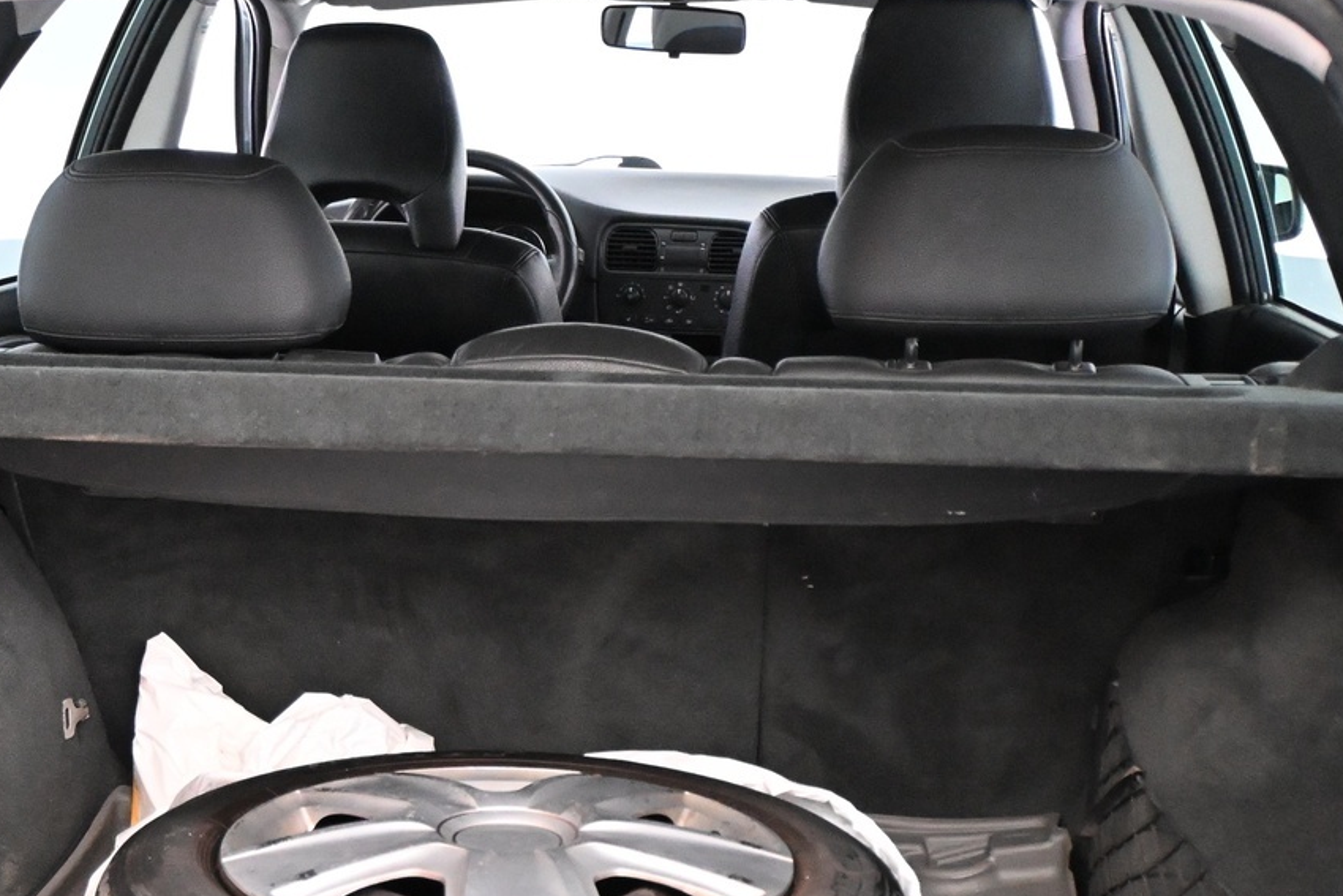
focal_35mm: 61
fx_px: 2294
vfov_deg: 21.8
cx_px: 501
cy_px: 705
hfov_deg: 32.5
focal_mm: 21.5
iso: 5600
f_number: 4
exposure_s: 1/60
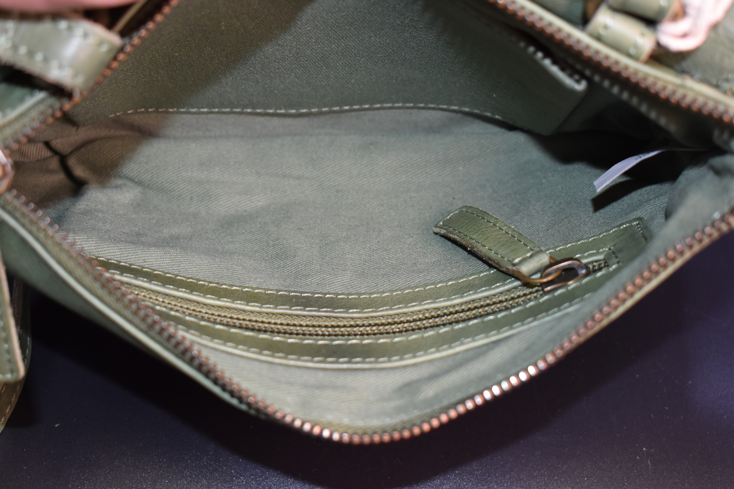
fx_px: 1223
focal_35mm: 60
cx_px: 367
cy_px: 244
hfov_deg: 33.4
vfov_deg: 22.6
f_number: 4.8
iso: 800
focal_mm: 40
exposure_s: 1/60
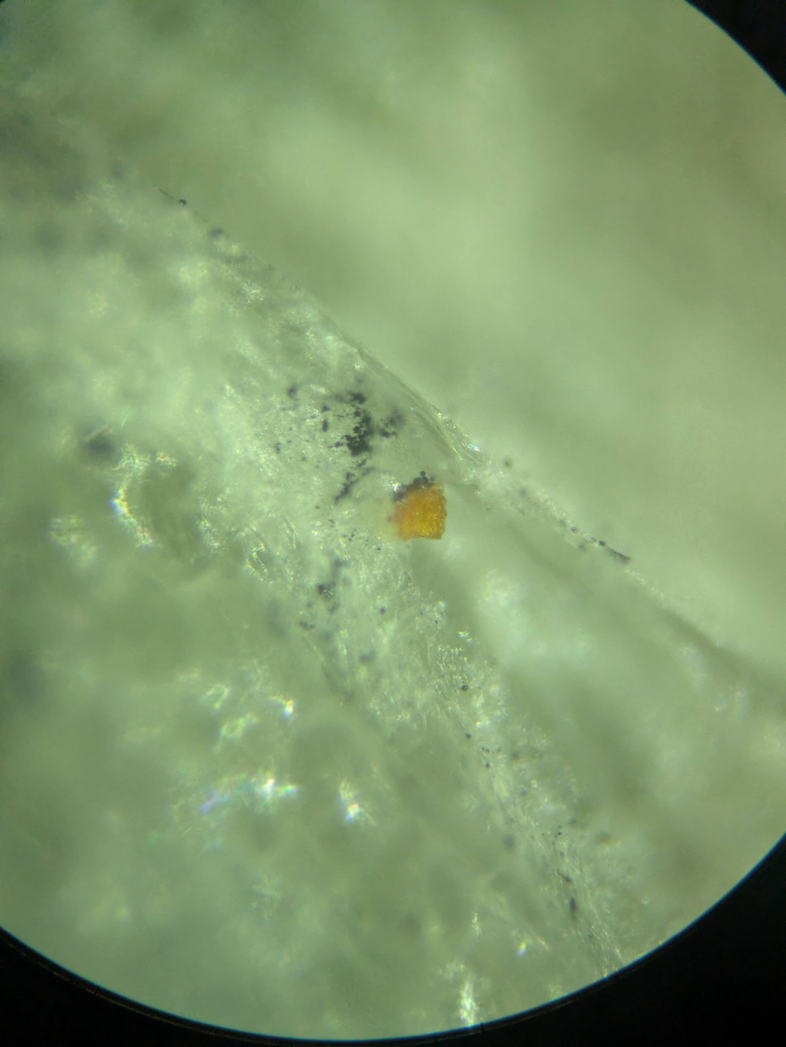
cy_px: 524
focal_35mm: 51
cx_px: 393
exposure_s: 1/120
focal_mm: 5.43
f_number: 1.89
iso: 515
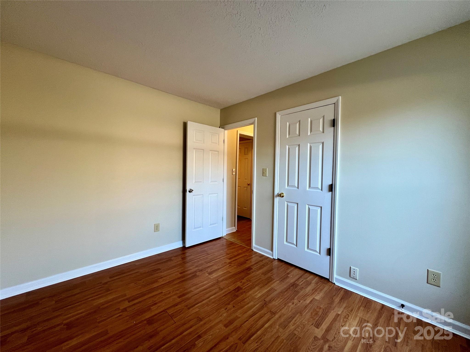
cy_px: 176
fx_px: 177
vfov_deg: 89.9
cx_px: 235
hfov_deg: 106.2
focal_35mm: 13
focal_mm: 1.57
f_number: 1.8
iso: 125
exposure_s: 1/60
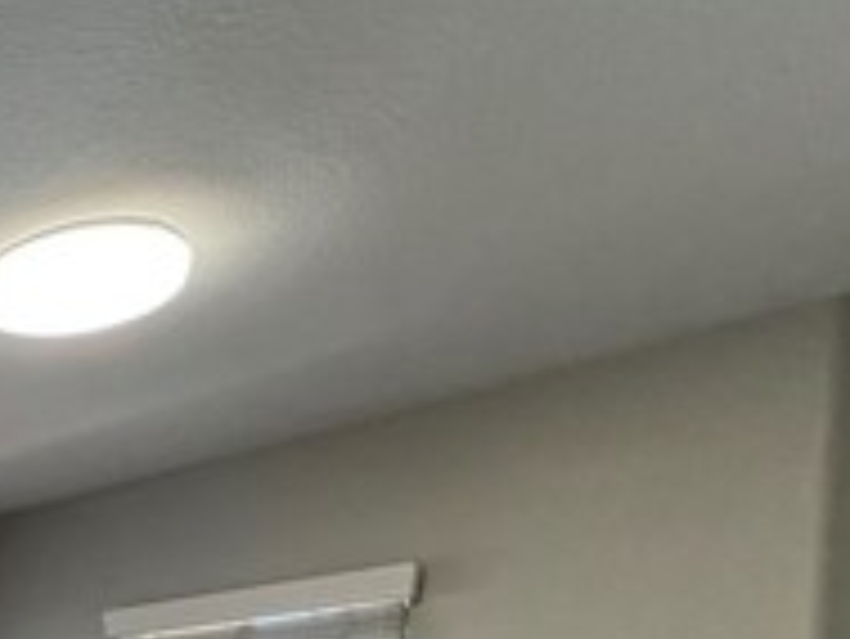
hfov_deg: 29.0
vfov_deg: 26.6
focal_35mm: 44
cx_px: -391
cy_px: 878
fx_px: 1081
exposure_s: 1/120
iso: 160
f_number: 1.8
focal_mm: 1.57
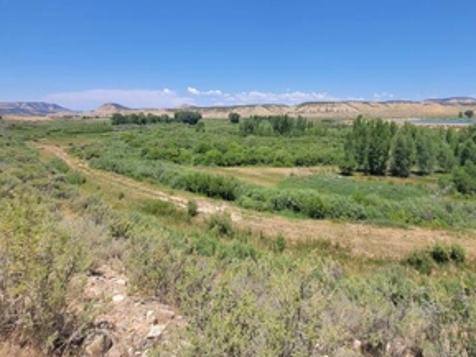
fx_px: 248
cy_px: 123
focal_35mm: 18
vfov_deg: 69.9
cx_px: 257
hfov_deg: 87.6
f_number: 2.2
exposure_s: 1/1874
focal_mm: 2.2
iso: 50
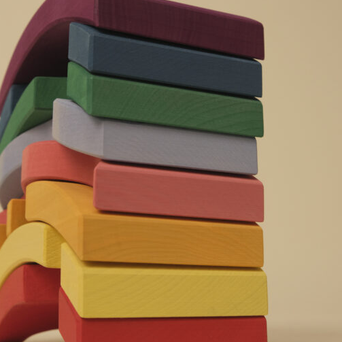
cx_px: 122
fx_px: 704
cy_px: 132
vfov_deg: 27.2
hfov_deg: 27.2
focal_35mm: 63
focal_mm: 23
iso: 800
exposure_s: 1/250
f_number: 5.6
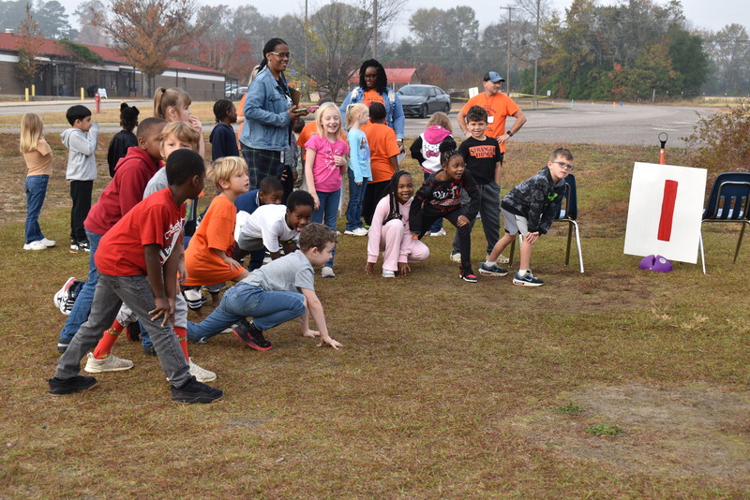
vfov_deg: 26.5
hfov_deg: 38.9
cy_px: 250
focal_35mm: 51
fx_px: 1063
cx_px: 375
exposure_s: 1/100
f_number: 7.1
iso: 100
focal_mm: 34
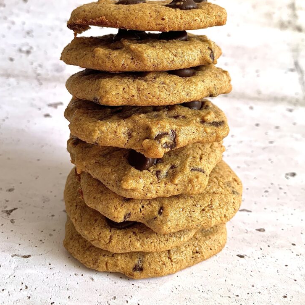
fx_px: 309
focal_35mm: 31
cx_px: 152
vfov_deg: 51.6
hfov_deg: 52.5
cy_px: 104
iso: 40
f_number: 1.8
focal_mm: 4.25
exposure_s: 1/122
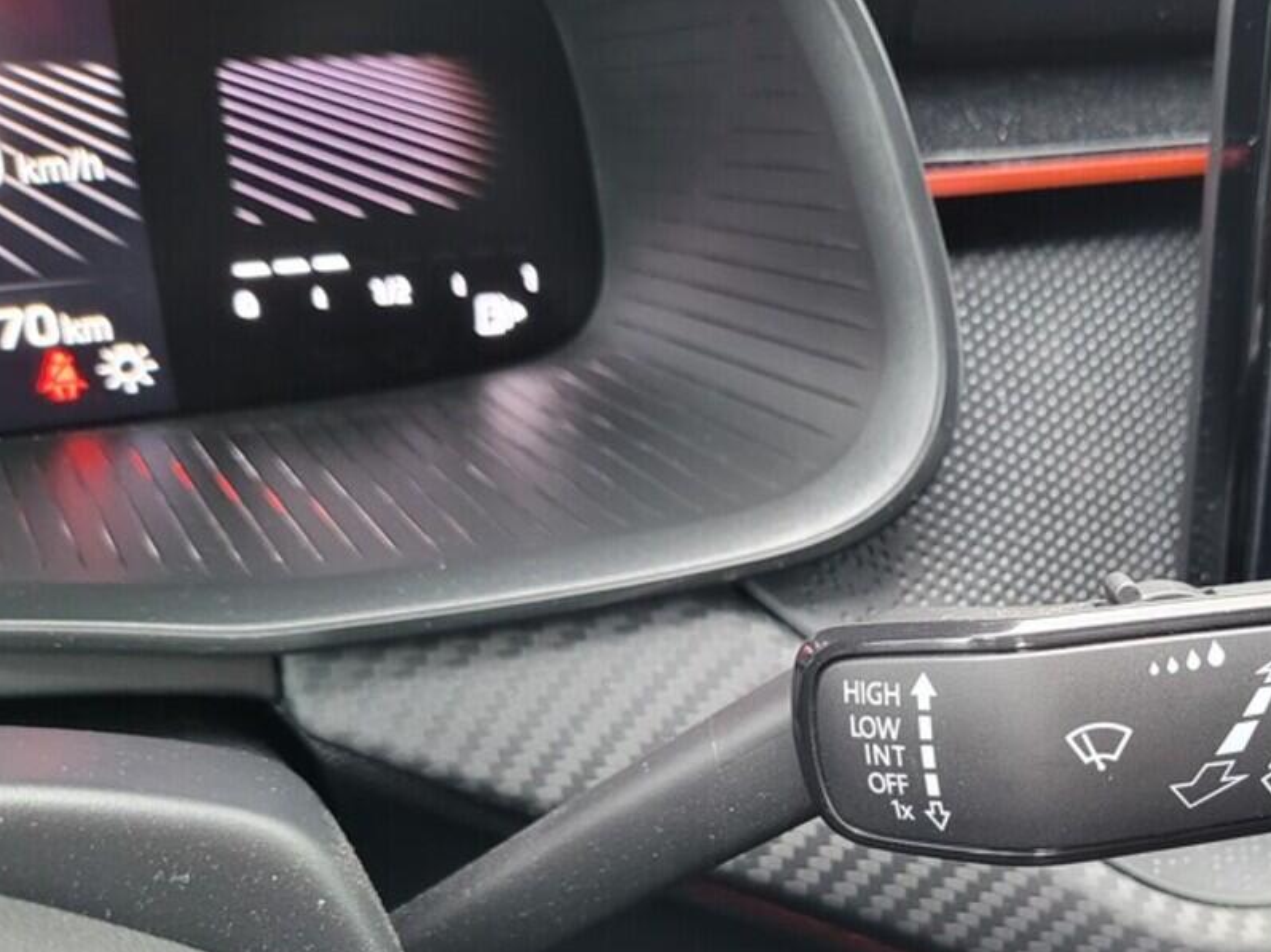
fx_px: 1725
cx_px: 1008
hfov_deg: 39.0
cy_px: 781
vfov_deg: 30.0
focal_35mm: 47
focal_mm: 5.4
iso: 640
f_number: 1.8
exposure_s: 1/50
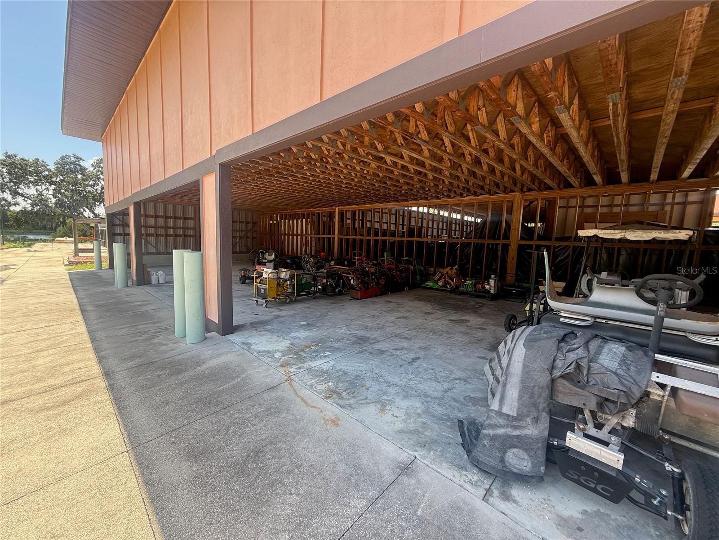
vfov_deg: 85.7
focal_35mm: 14
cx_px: 360
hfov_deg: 102.1
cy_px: 270
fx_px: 291
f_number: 2.2
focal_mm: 2.22
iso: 64
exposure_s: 1/193
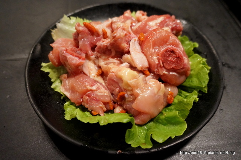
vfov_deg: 45.6
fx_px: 191
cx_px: 120
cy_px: 80
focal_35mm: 28
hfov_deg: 64.6
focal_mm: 19
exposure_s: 1/25
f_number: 4
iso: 3200
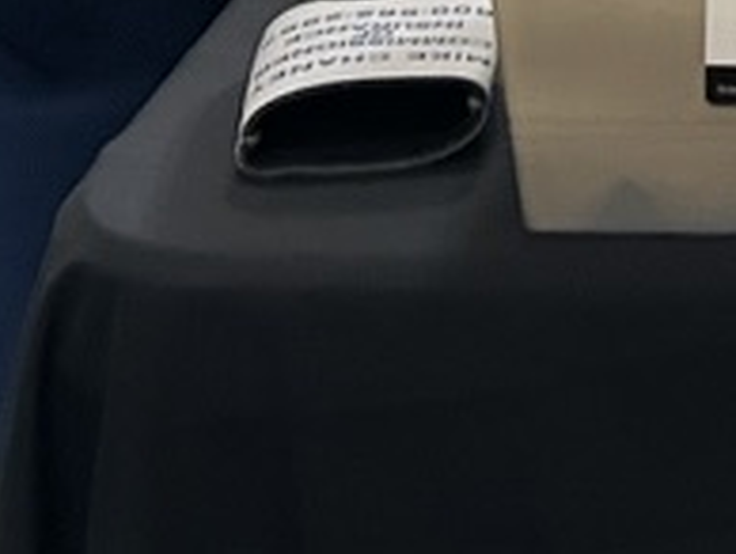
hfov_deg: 13.3
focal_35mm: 137
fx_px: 2916
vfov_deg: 9.8
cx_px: 1203
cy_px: -706
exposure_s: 1/60
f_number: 1.5
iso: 250
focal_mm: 5.7
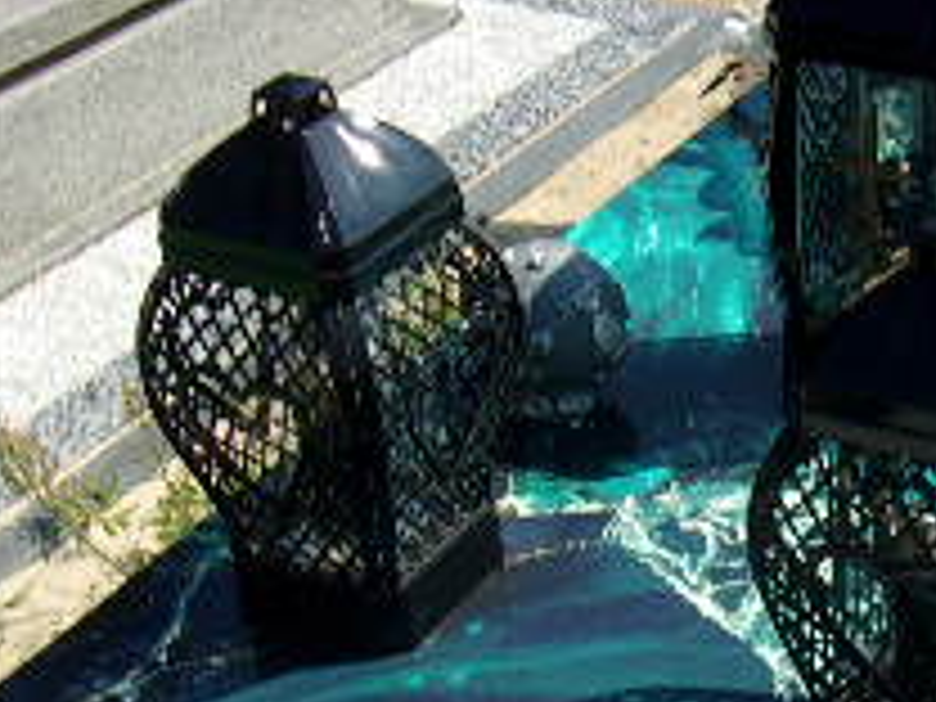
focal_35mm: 83
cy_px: 464
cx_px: 842
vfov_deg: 17.7
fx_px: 2244
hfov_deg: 23.0
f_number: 10.4
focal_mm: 4.9
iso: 80
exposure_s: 1/100
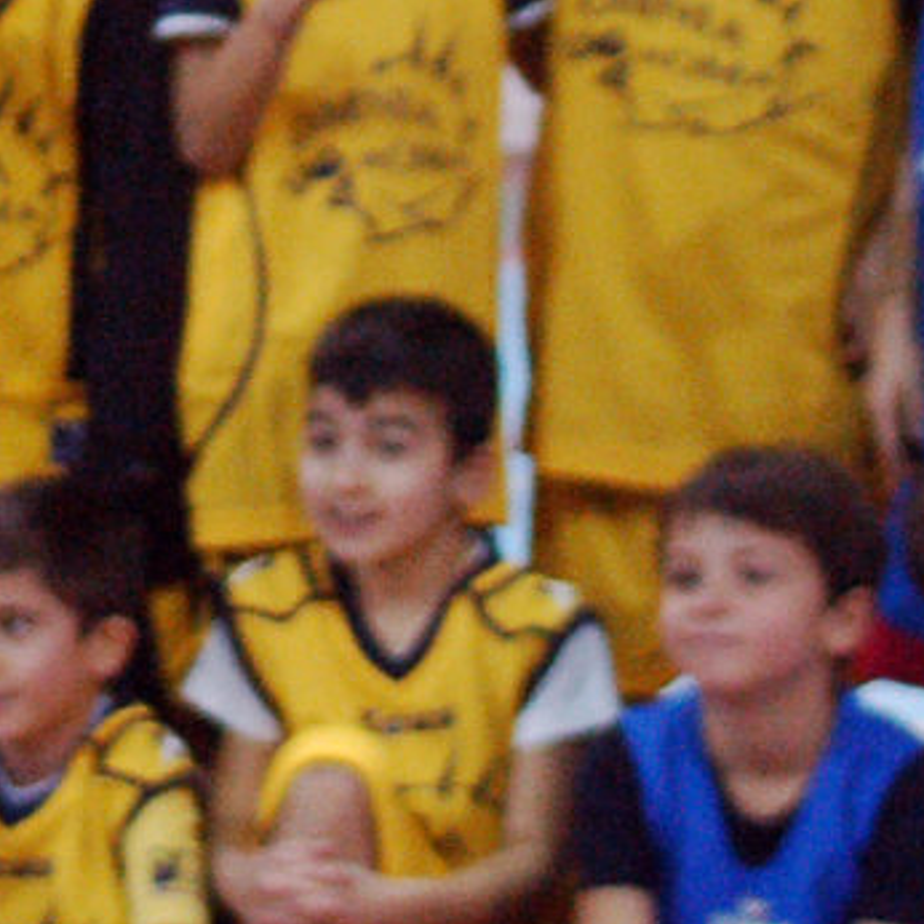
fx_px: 9573
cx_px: -45
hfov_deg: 5.5
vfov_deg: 5.5
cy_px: -107
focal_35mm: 317
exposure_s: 1/30
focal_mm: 42
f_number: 4
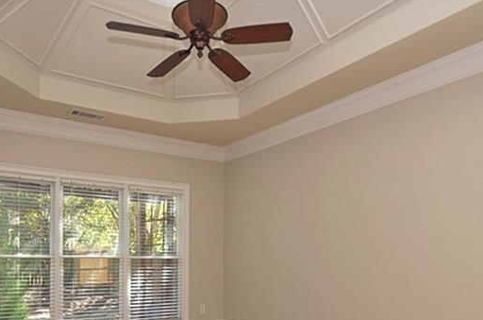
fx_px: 402
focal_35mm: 30
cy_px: 246
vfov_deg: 41.9
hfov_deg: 61.7
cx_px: 202
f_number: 5.6
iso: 400
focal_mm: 10
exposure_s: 1/60
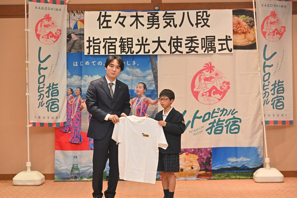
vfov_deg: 15.0
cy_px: 99
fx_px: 751
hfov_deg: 22.4
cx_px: 148
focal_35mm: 91
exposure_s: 1/80
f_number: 6.3
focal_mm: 91
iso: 2000
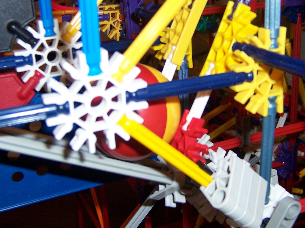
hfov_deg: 38.9
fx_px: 432
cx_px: 161
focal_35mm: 49
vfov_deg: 29.7
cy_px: 113
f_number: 2.8
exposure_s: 1/60
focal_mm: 5.5
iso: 140
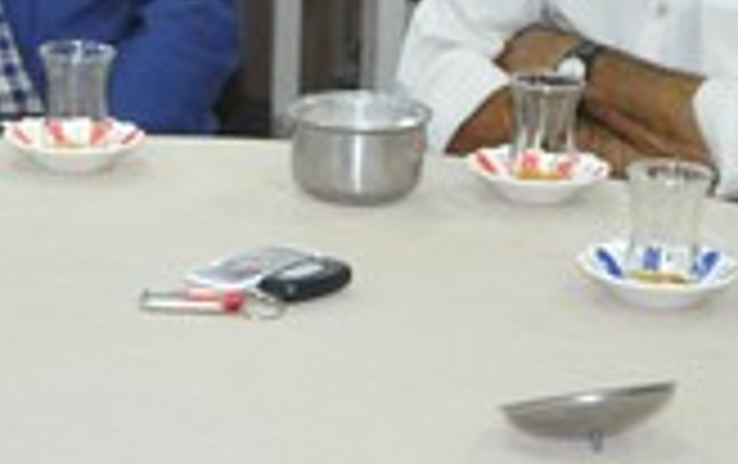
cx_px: 117
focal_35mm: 156
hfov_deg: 13.3
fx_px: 3142
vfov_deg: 8.4
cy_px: 2
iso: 1250
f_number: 4.5
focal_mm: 24
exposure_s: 1/60
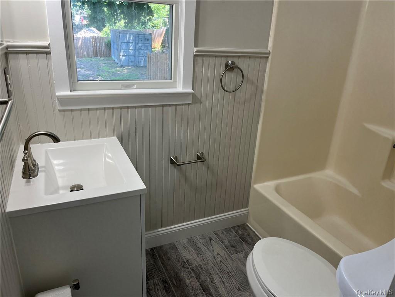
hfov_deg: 67.3
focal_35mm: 26
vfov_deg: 53.1
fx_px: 297
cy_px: 148
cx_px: 198
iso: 64
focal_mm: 5.1
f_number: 1.6
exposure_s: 1/120
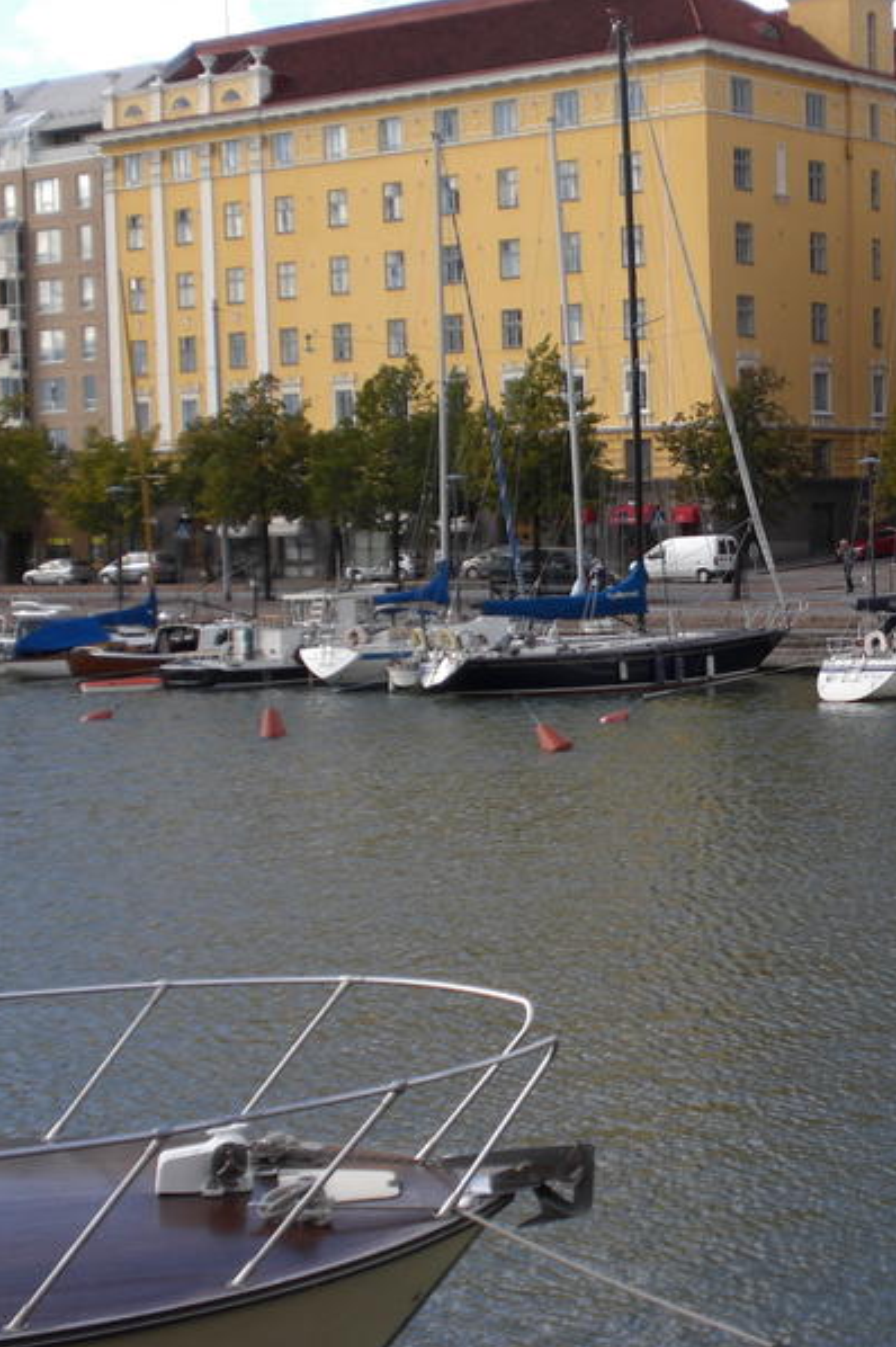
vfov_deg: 28.5
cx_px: 772
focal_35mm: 71
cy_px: 674
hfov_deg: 18.9
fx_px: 2654
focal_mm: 8.44
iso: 50
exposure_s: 1/250
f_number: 3.6
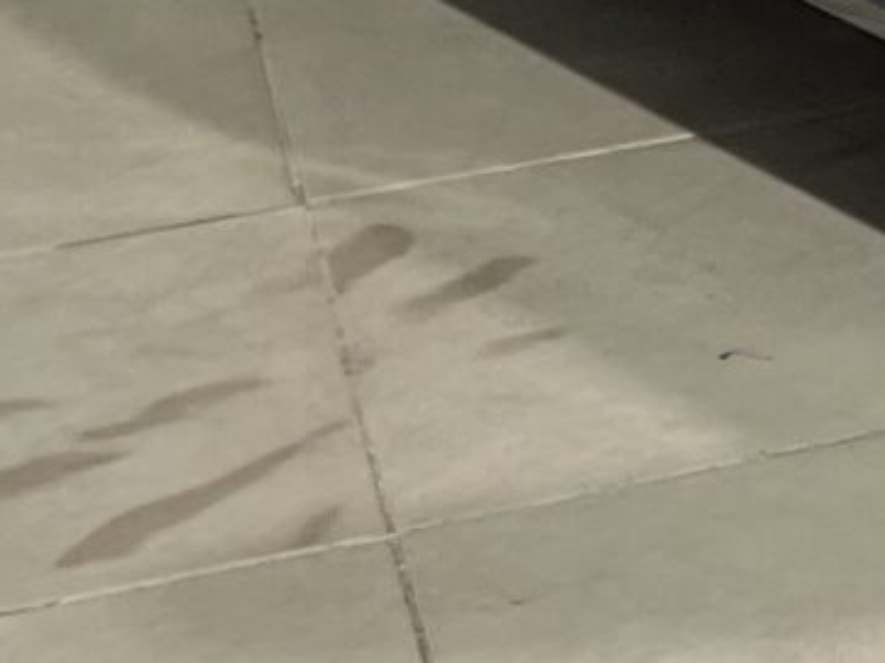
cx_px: 2242
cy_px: -568
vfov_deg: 7.8
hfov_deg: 9.4
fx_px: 4701
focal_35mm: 184
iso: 100
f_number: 1.6
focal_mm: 5.1
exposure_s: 1/100
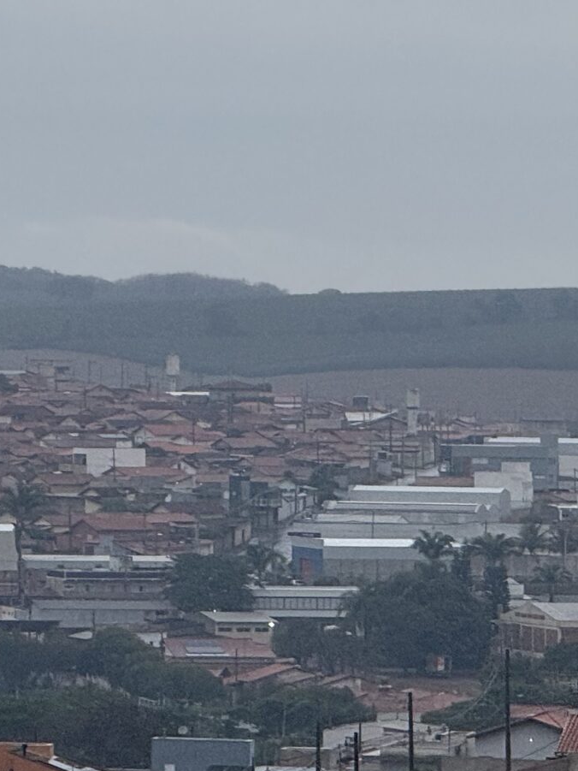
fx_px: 7590
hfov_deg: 4.3
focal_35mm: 341
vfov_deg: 5.8
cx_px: -512
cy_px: 34
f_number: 2.8
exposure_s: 1/395
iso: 50
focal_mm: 15.66
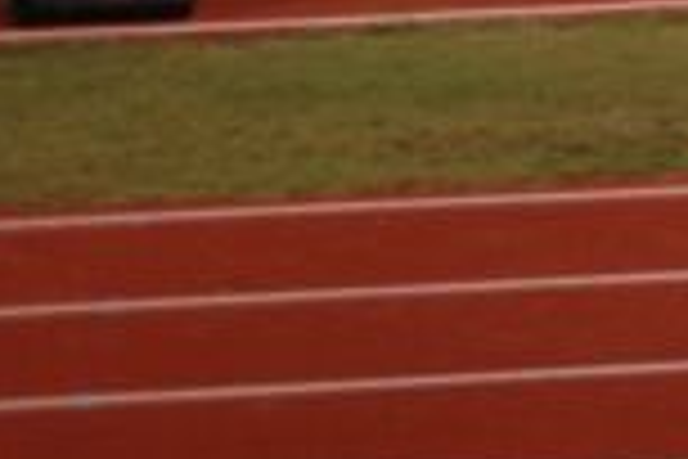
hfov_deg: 5.6
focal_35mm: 340
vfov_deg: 4.0
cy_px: -724
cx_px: 2176
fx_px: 6497
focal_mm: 34
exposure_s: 1/60
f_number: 2.8
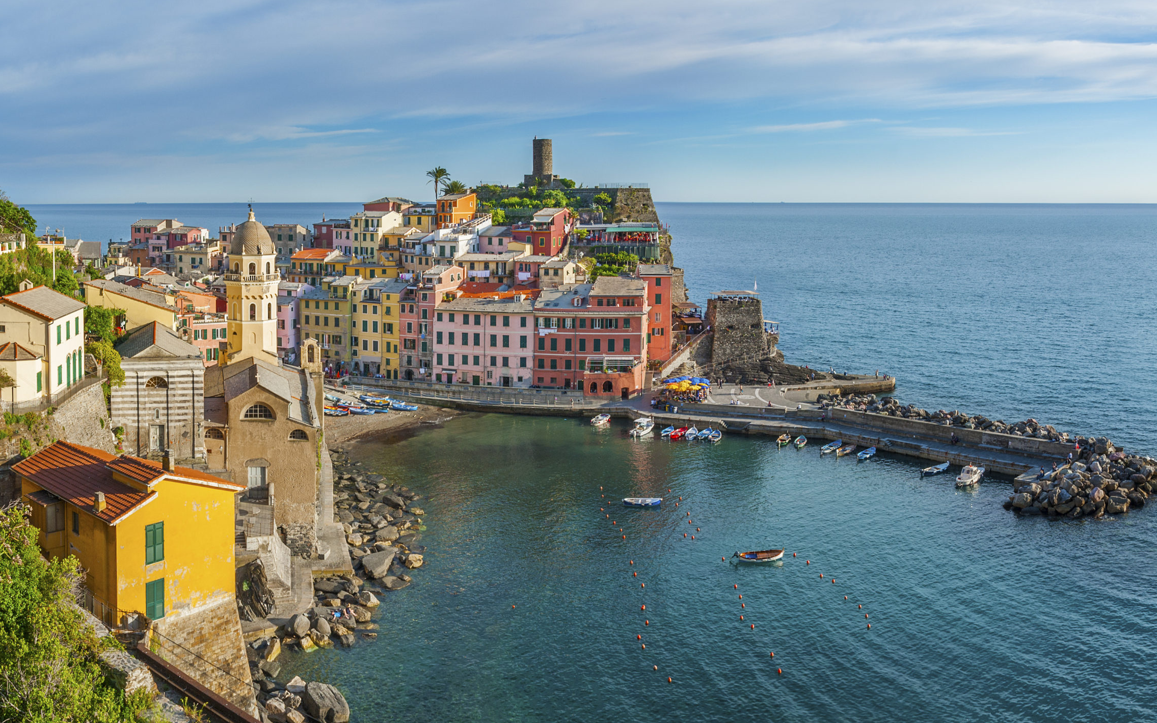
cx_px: 537
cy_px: 371
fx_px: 977
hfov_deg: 61.2
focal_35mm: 31
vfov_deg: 40.6
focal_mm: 27
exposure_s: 1/200
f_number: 11
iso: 200
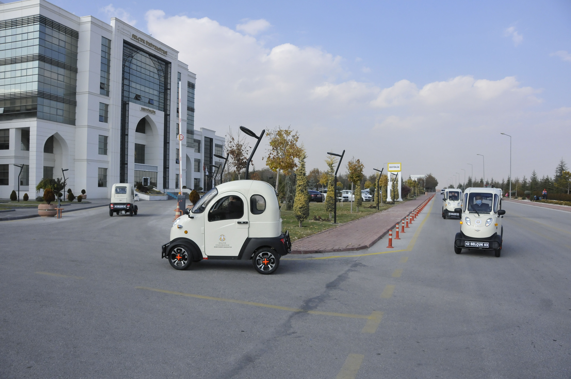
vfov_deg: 47.8
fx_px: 428
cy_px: 190
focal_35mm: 27
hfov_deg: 67.4
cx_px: 286
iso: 1000
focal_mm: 18
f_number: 5.6
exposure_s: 1/3200
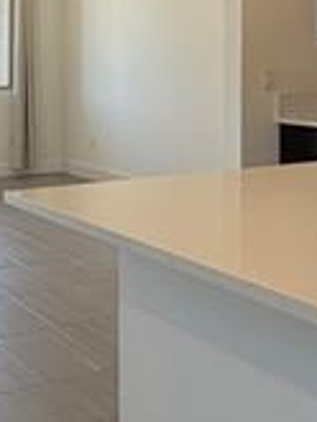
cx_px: 253
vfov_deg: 27.6
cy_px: 54
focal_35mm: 68
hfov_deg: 21.4
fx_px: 829
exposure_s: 1/120
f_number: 2.2
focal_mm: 2.22
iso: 125
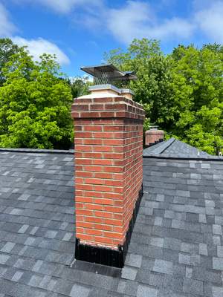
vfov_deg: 67.3
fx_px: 223
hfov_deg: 53.1
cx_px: 112
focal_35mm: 26
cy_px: 148
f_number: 1.6
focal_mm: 5.1
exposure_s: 1/1695
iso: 50
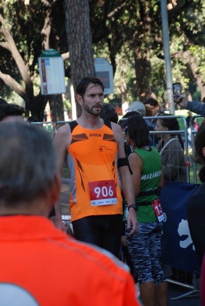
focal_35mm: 112
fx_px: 956
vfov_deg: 18.1
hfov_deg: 12.2
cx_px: 102
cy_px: 153
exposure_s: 1/400
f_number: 5.6
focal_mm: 75
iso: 1000
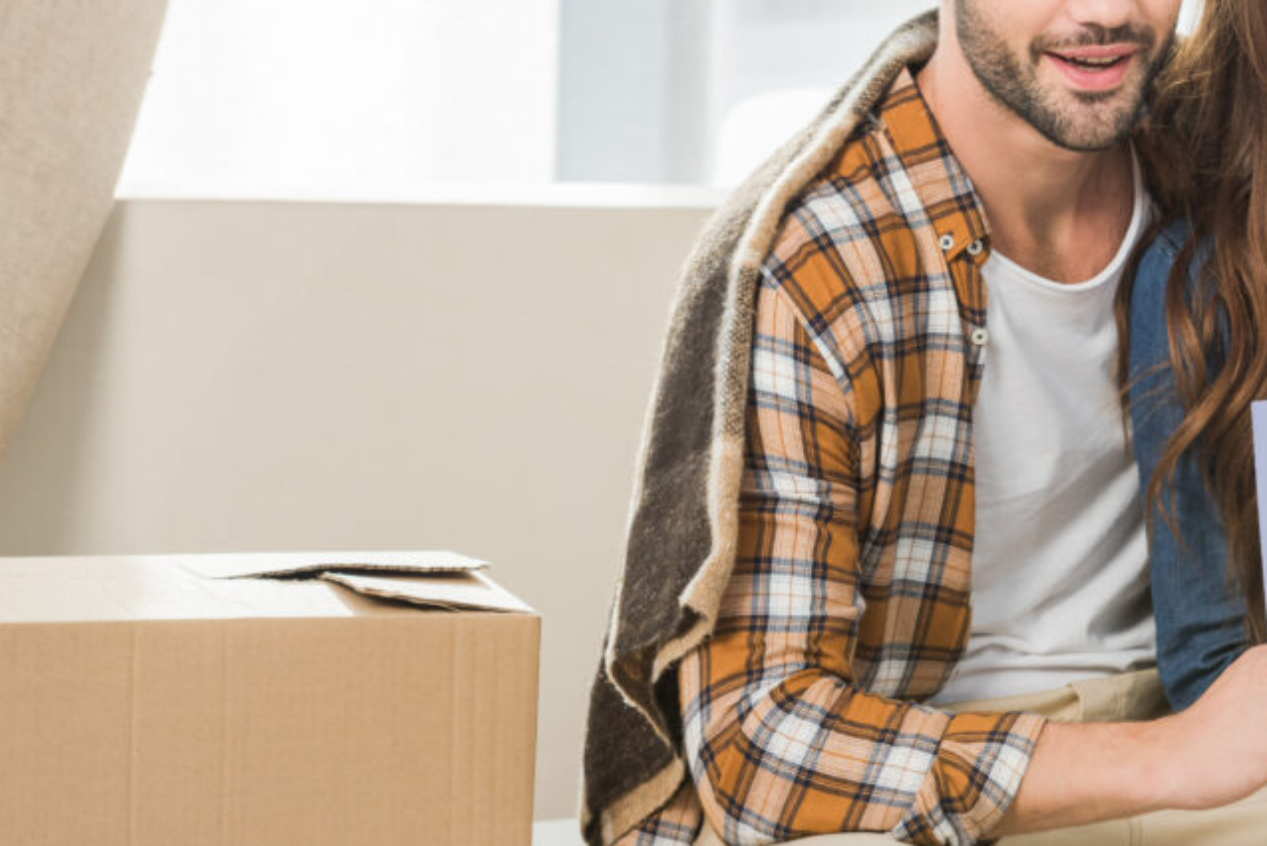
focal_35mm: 217
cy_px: 327
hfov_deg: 9.5
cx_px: 993
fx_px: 7638
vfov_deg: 6.3
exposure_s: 1/200
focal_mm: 135
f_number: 5.6
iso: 400
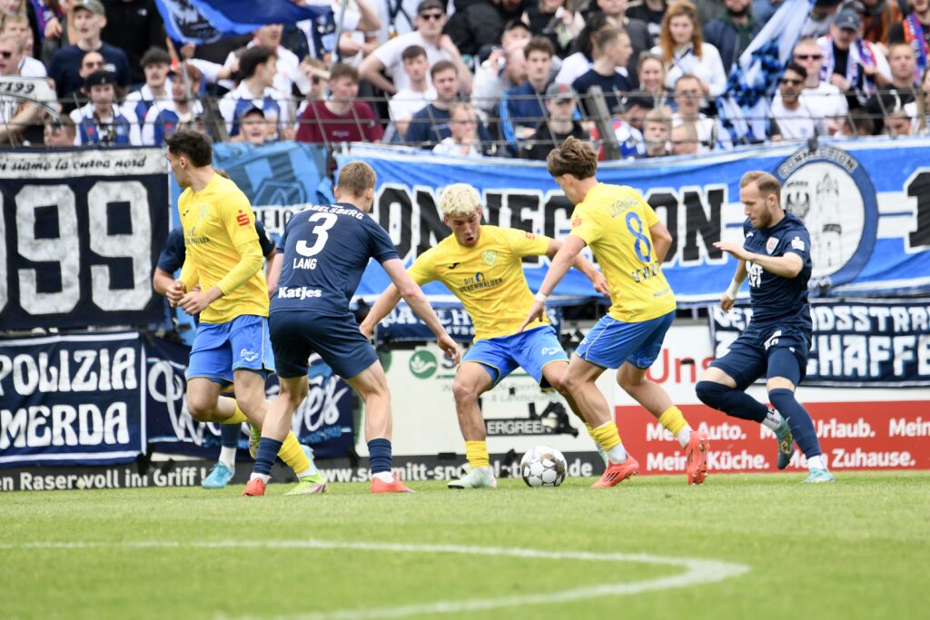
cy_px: 310
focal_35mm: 390
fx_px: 10076
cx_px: 465
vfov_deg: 3.5
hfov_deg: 5.3
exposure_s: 1/1600
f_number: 5.6
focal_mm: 390
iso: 1250
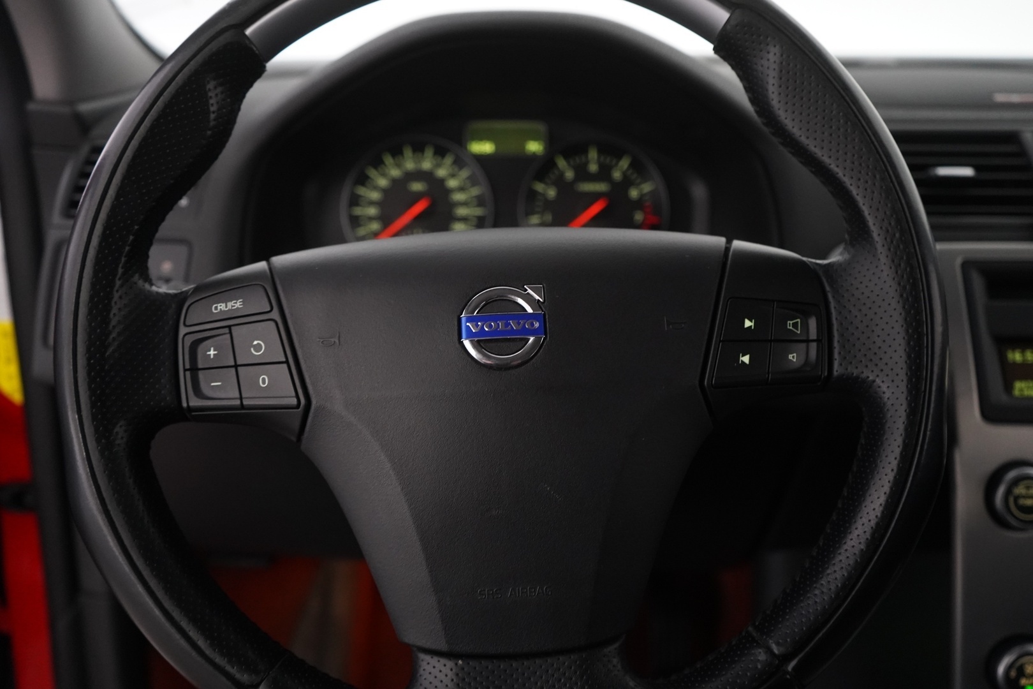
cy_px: 344
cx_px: 516
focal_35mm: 34
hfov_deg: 55.8
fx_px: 976
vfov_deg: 38.9
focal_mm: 34
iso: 4000
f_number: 4
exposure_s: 1/60
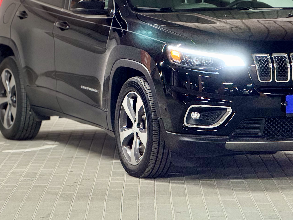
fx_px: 1617
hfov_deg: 10.3
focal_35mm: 191
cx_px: 201
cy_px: 56
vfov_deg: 7.8
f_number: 2.8
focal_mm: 15.66
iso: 500
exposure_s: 1/55
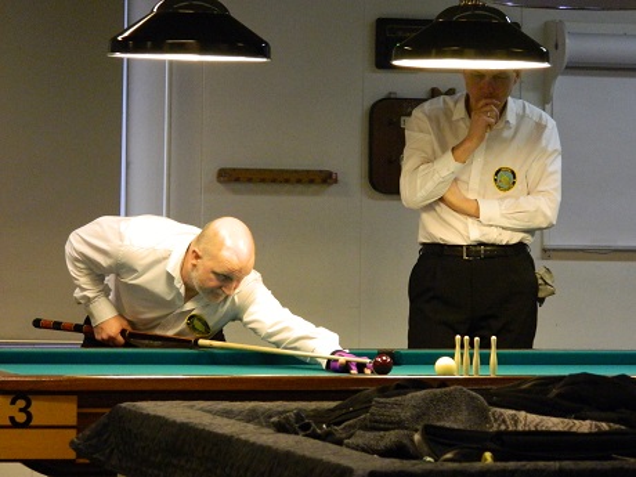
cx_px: 318
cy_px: 238
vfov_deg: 8.4
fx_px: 3252
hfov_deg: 11.2
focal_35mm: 177
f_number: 5.1
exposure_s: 1/20
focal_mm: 31.8
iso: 800
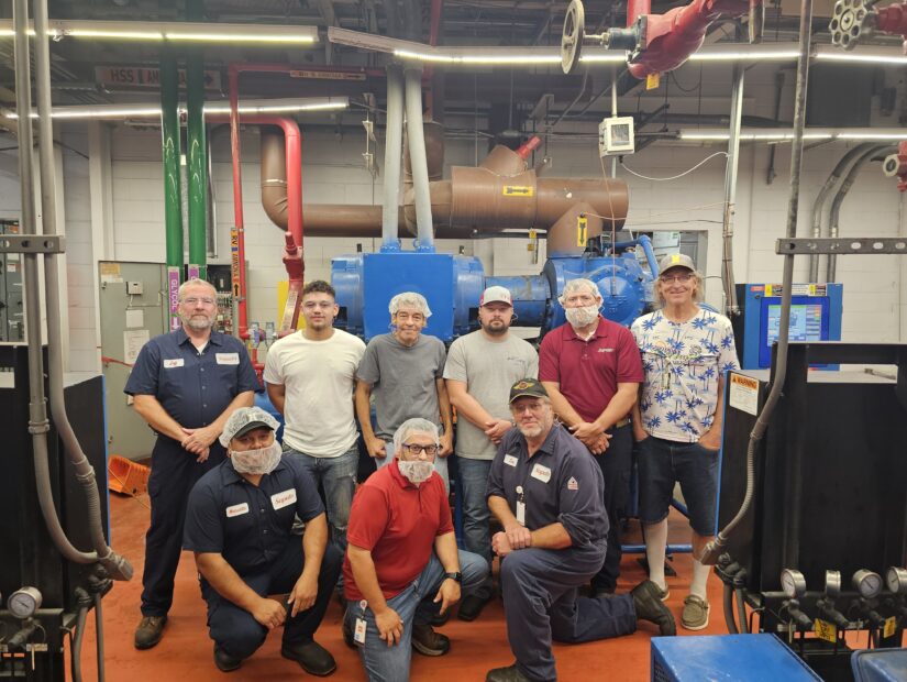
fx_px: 603
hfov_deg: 73.9
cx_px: 454
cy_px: 341
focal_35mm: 23
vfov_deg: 58.9
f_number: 1.7
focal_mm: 6.3
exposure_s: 1/120
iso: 160
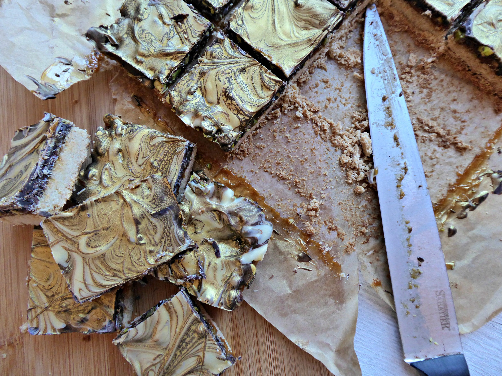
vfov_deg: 56.8
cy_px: 188
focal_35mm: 24
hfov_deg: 71.6
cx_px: 251
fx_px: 348
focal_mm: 4.3
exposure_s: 1/50
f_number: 3.3
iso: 400
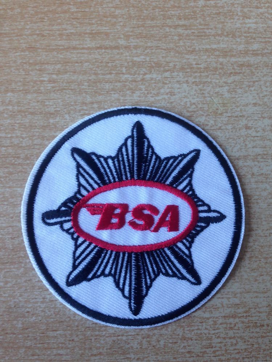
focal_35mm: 33
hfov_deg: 42.9
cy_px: 181
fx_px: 346
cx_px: 136
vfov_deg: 55.4
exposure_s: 1/20
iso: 50
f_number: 2.4
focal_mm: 4.12
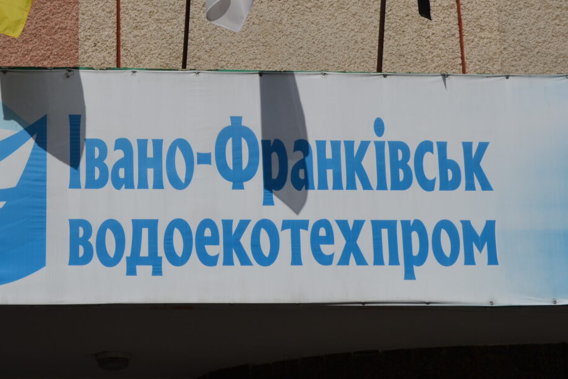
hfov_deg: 21.3
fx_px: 1498
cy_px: 84
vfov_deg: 14.3
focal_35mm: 95
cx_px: 160
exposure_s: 1/400
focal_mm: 38
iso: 100
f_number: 9
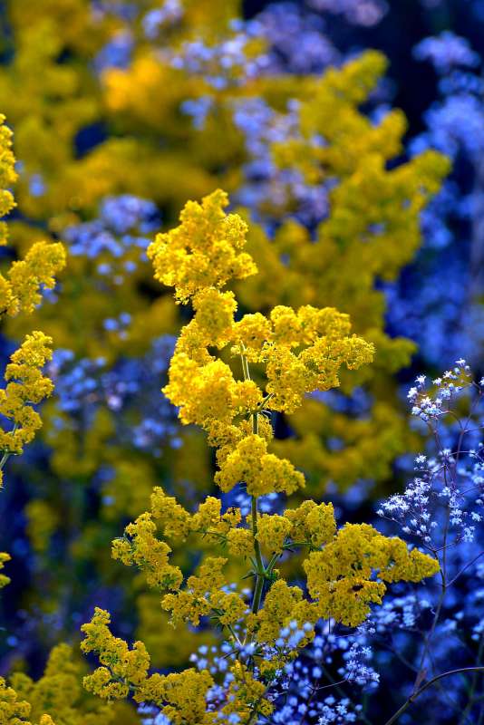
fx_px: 6044
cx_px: 242
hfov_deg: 4.6
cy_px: 362
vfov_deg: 6.9
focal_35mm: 300
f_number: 8
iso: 360
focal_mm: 300
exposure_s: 1/125
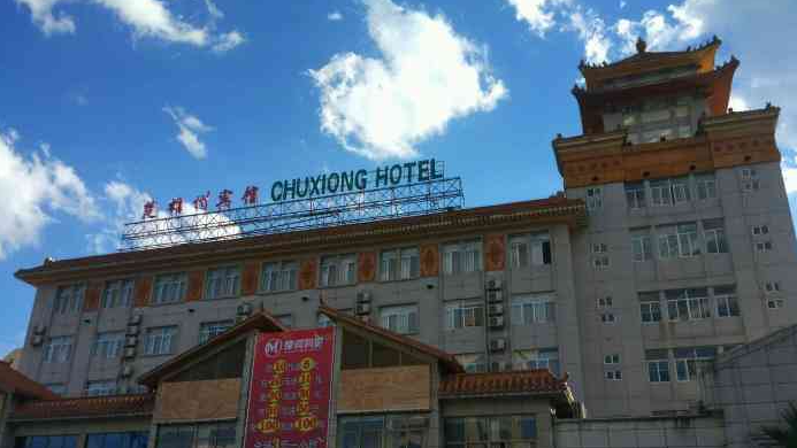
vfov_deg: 35.6
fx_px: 697
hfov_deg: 59.5
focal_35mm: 33
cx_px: 399
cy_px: 260
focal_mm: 4.12
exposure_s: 1/1111
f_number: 2
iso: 101
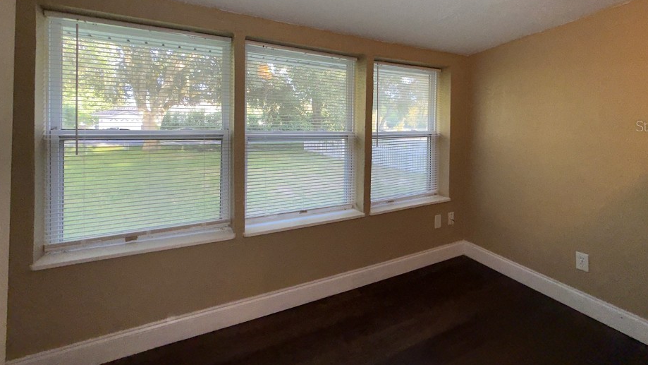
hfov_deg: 95.8
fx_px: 292
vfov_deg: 62.5
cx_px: 341
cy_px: 126
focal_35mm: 17
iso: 200
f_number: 2.2
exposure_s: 1/120
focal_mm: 2.22
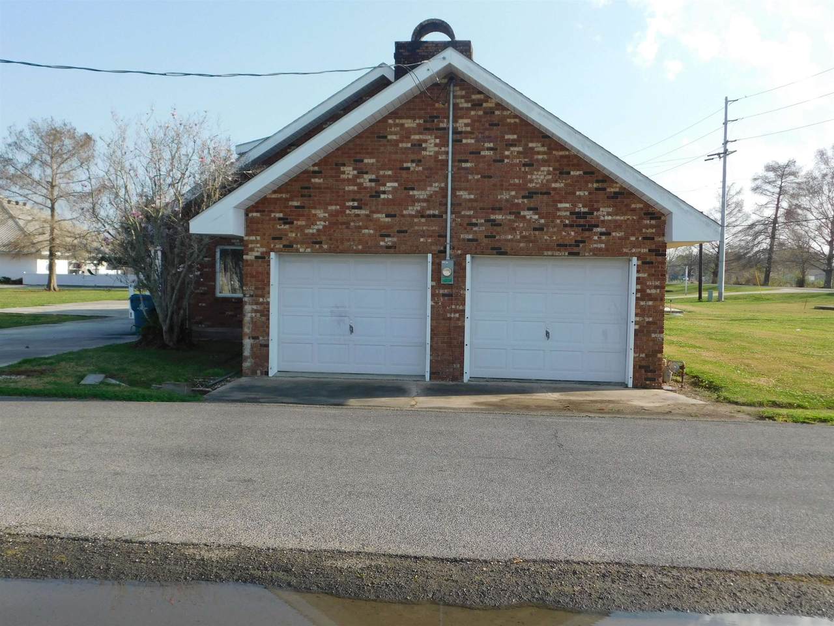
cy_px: 313
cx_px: 417
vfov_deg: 39.7
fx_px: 867
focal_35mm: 36
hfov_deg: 51.4
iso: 125
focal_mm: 6.3
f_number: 3.5
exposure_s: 1/800
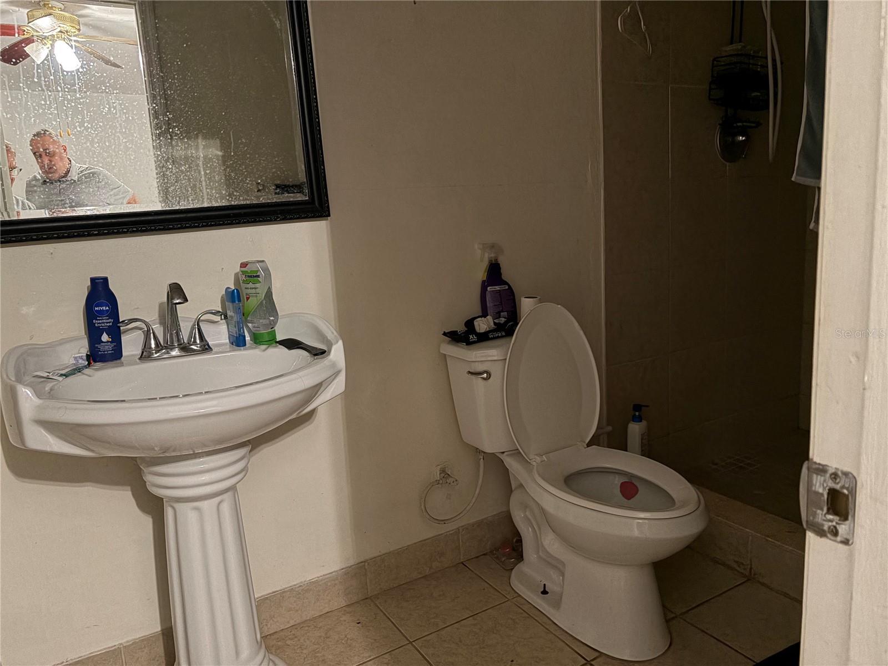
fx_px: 667
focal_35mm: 26
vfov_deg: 53.1
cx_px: 444
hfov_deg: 67.3
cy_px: 333
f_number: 1.6
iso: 640
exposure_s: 1/30
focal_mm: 5.96
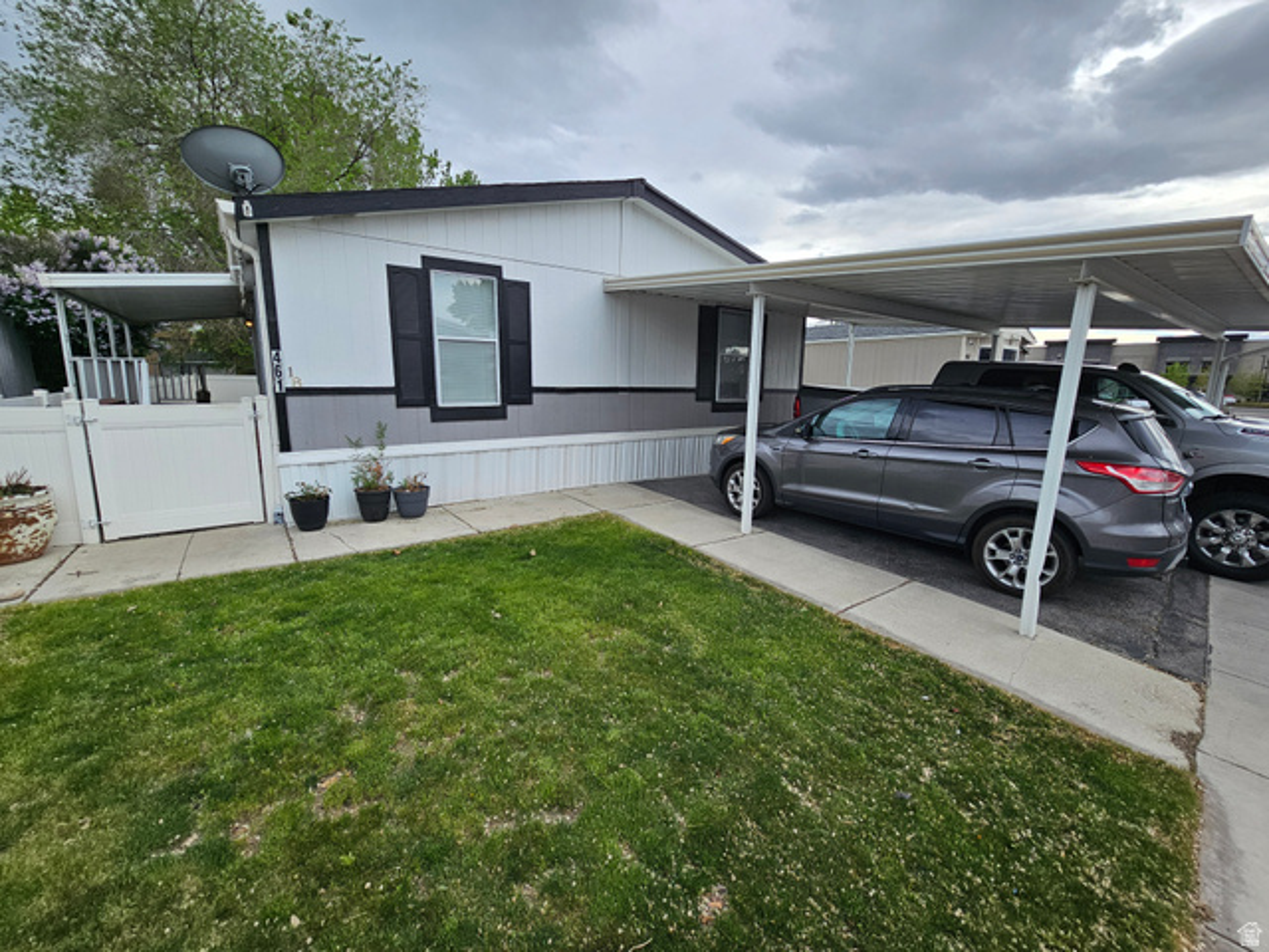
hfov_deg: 106.2
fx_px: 477
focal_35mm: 13
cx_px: 634
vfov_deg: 89.9
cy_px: 476
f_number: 2.2
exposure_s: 1/986
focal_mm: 2.2
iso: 50
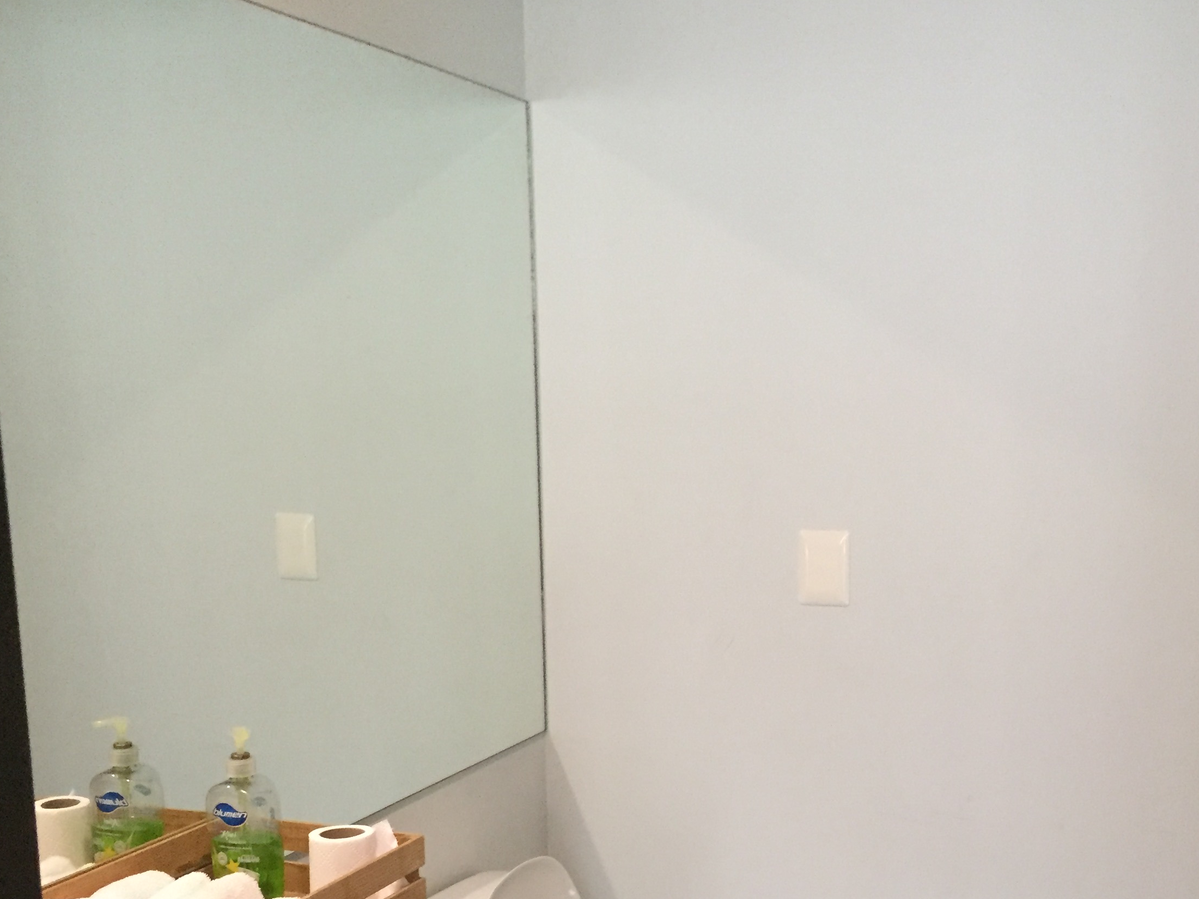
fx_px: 1489
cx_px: 735
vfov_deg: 33.1
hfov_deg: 43.6
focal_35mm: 43
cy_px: 655
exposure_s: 1/15
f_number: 2.2
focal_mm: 4.15
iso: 320
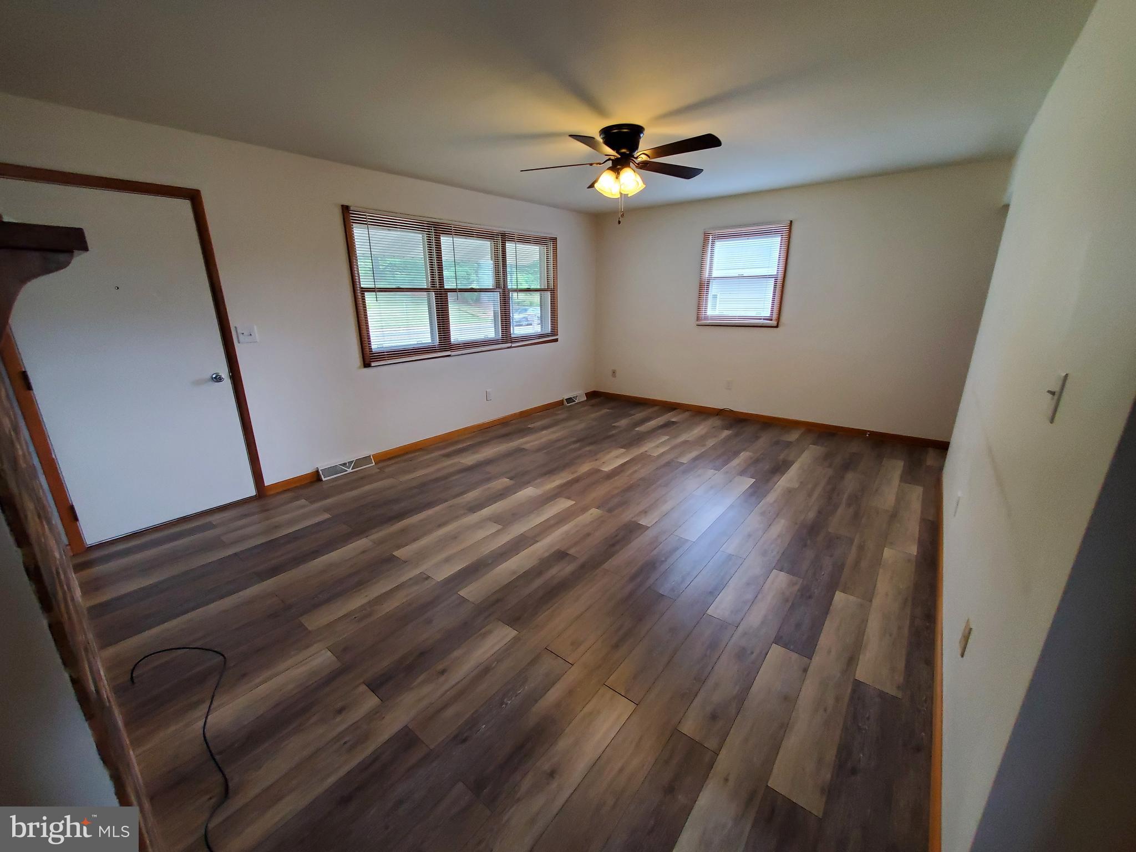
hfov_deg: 106.2
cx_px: 568
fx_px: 427
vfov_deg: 89.9
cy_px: 426
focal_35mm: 13
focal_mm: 1.8
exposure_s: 1/60
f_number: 2.2
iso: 250
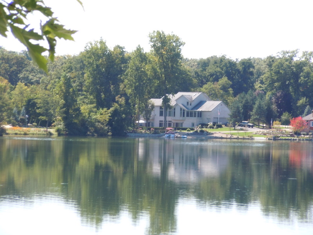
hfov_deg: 10.1
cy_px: 118
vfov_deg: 7.6
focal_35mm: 196
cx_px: 156
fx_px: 1772
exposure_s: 1/200
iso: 125
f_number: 5.6
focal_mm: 35
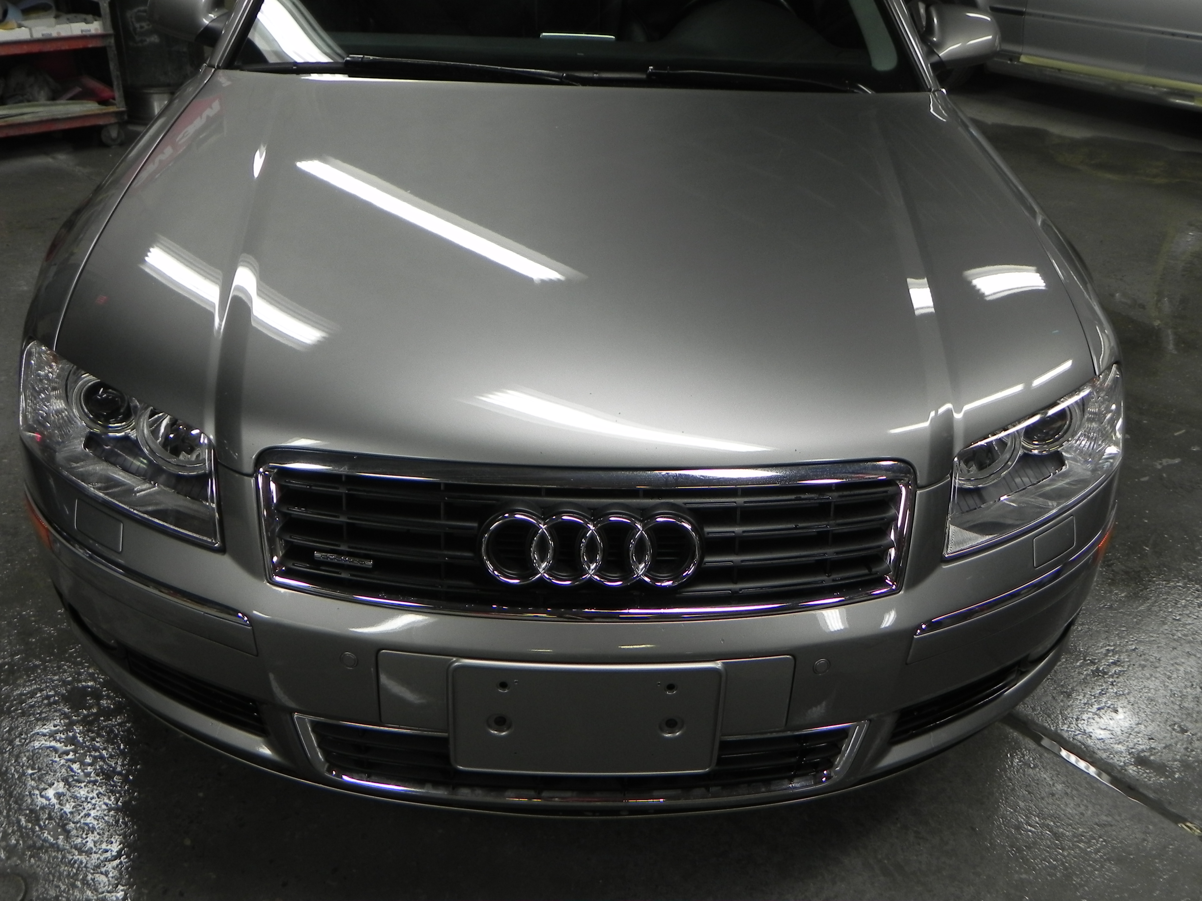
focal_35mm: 33
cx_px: 601
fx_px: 1146
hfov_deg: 55.4
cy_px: 450
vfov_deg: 42.9
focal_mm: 5.9
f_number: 2.8
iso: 160
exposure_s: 1/38.4
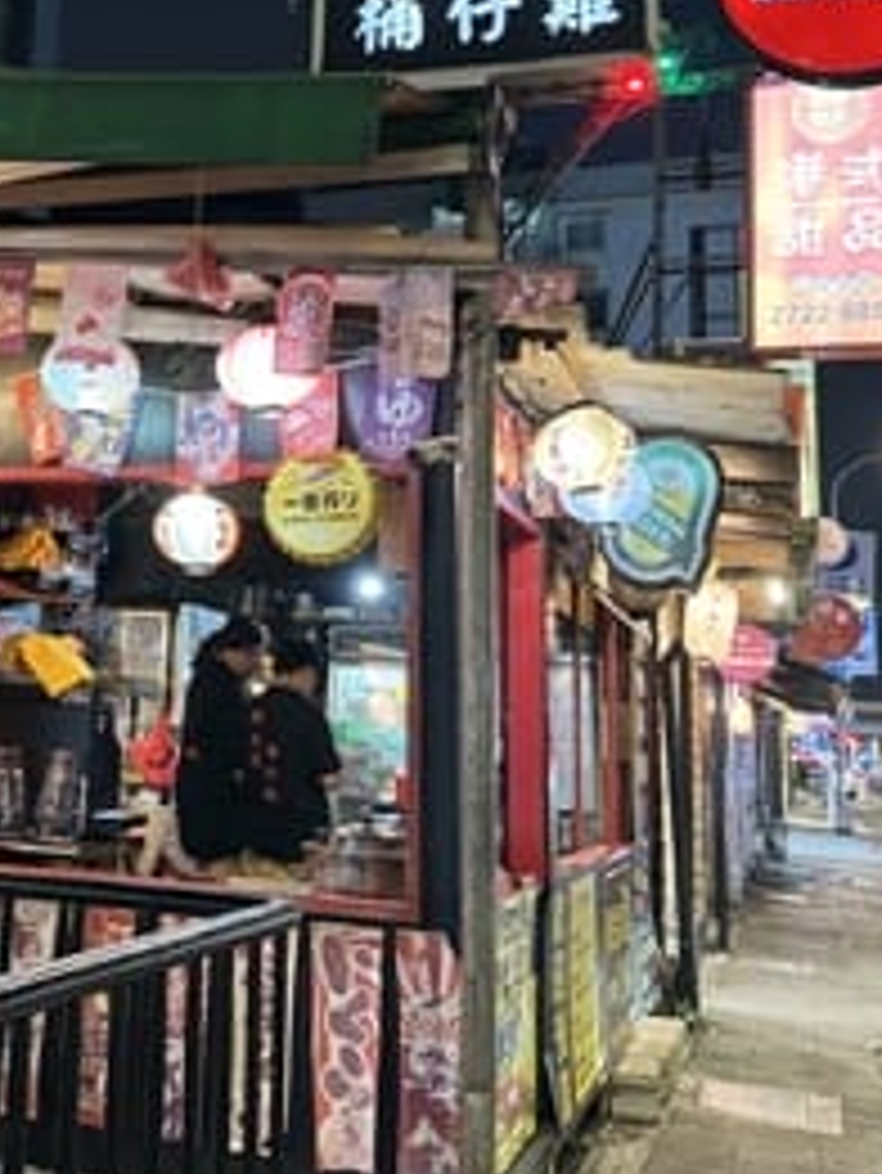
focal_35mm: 46
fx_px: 1561
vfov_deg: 40.7
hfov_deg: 30.4
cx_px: 124
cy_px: 382
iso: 640
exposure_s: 1/60
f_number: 1.78
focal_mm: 6.76
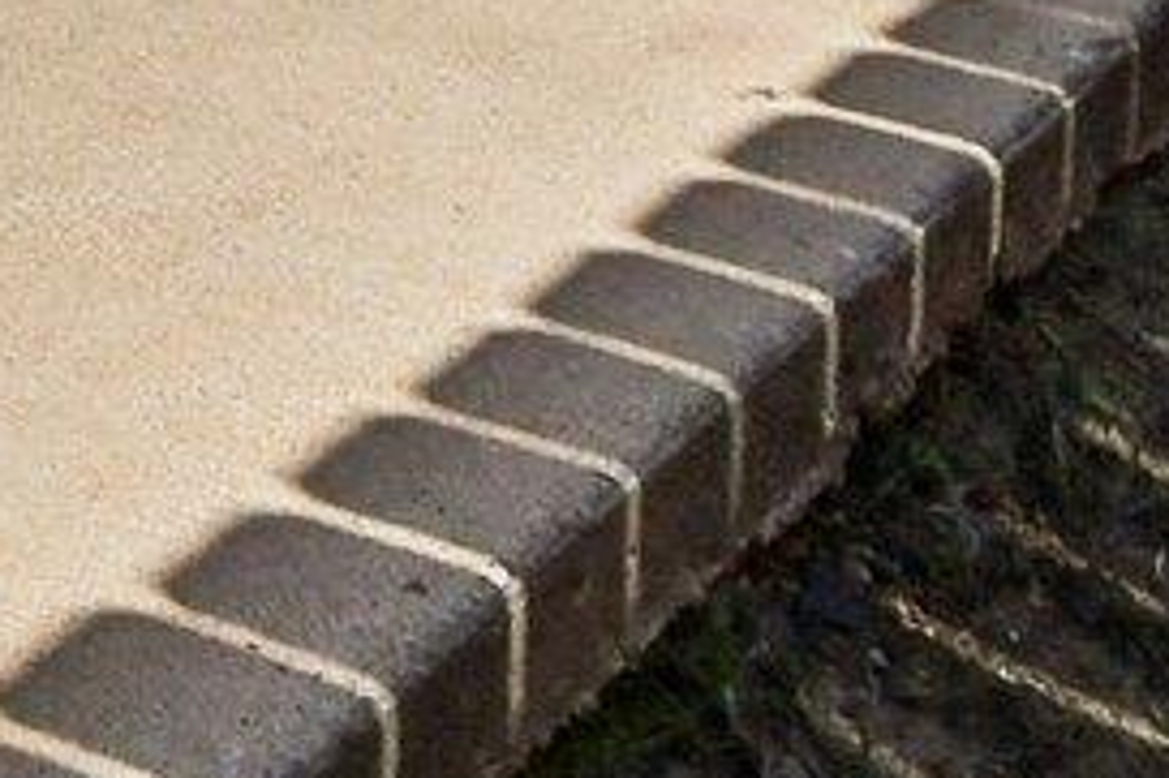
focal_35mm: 113
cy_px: -1554
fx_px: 3667
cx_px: -795
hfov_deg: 15.9
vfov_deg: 9.5
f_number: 8
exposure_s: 1/2500
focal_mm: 10
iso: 400
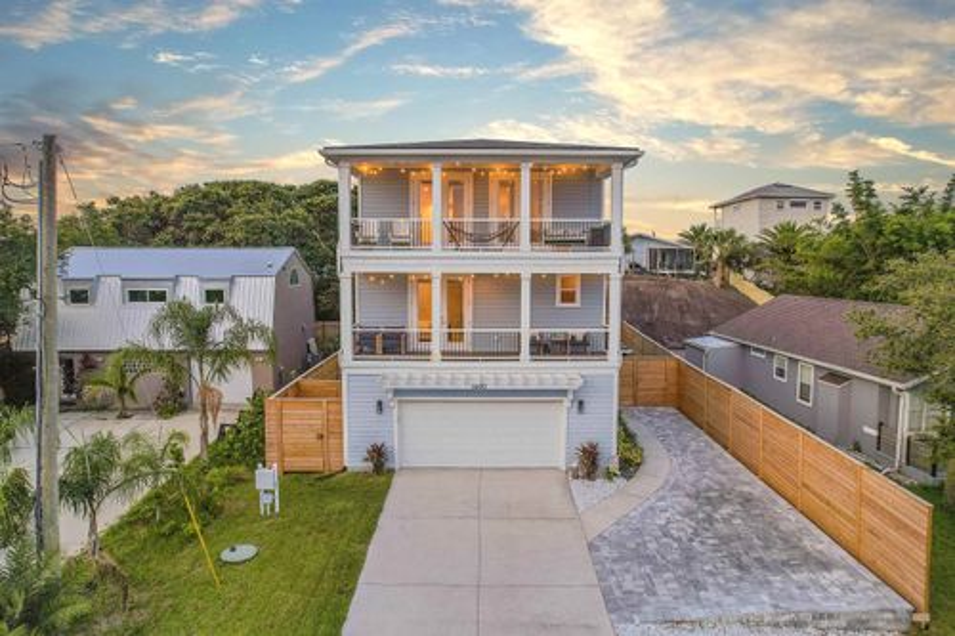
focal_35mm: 22
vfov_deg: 57.2
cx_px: 478
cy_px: 318
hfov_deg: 78.6
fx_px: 583
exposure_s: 1/30
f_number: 2.8
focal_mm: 8.38
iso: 100
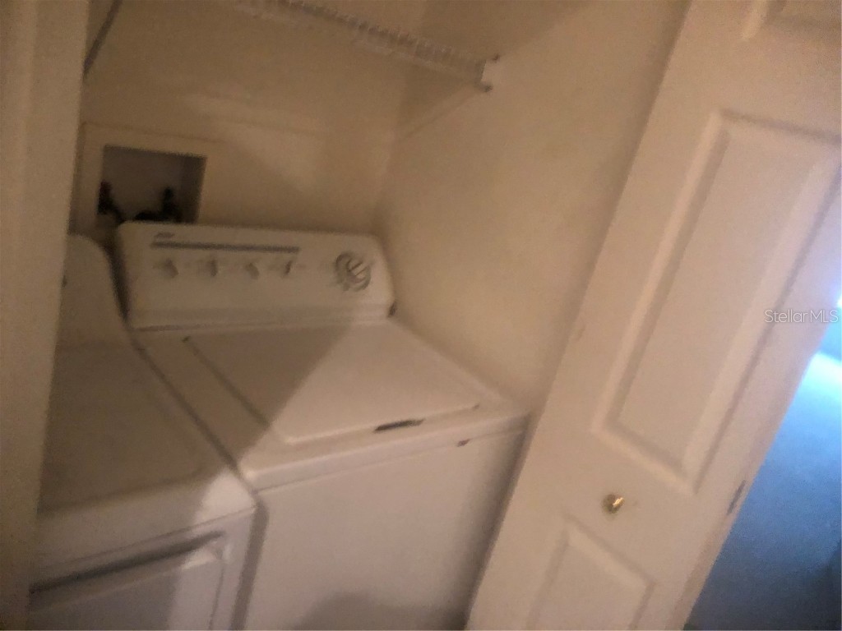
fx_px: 681
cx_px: 421
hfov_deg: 63.4
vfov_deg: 49.7
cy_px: 316
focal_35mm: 28
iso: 125
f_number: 1.8
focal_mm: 4
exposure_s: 1/4
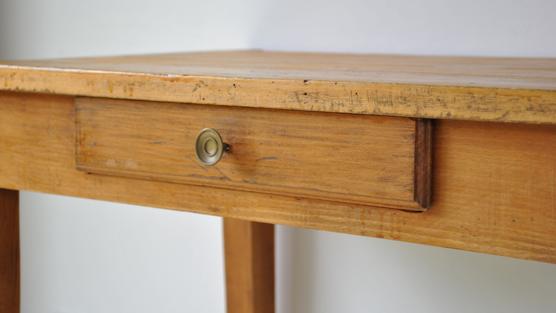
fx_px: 1290
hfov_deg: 24.3
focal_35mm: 88
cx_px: 276
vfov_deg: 13.8
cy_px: 156
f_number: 6.3
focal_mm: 55
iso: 100
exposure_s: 1/60
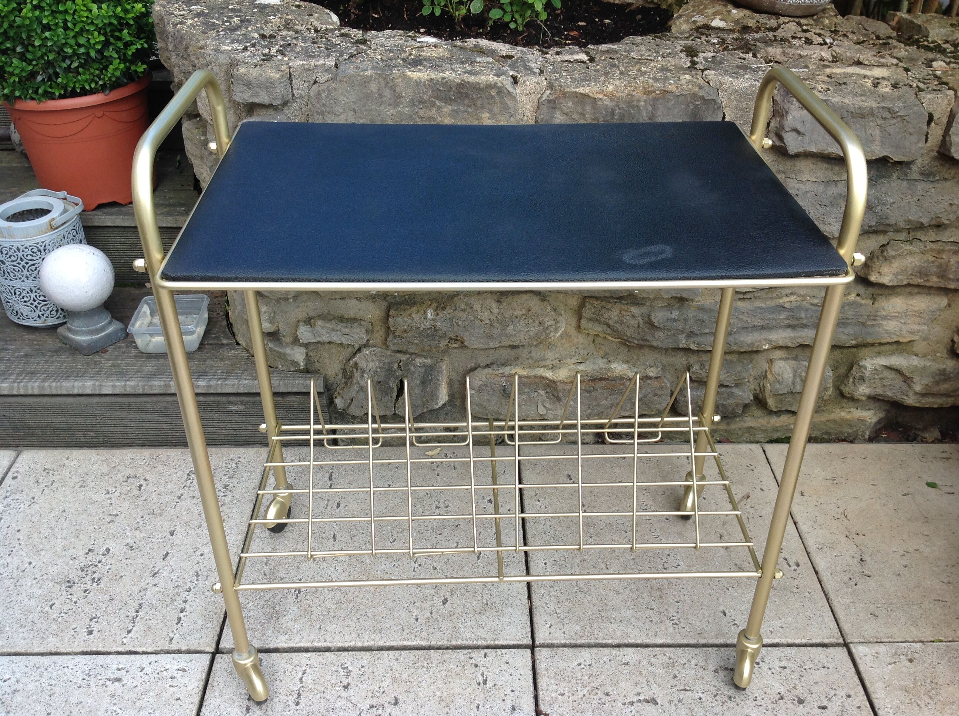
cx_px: 480
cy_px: 358
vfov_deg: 40.6
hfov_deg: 52.7
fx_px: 968
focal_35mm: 35
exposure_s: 1/123
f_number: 2.4
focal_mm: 4.28
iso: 50
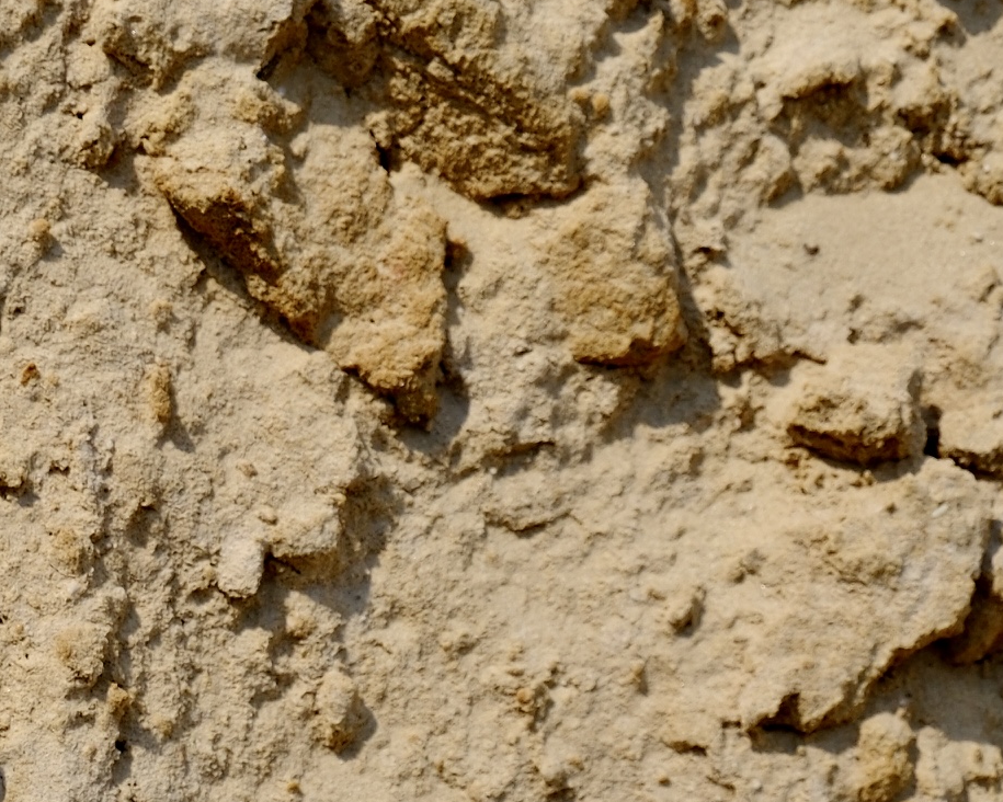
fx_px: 3800
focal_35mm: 128
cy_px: 538
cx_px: -502
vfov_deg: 12.0
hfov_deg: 14.1
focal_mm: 26.5
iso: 160
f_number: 5.6
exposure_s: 1/1500
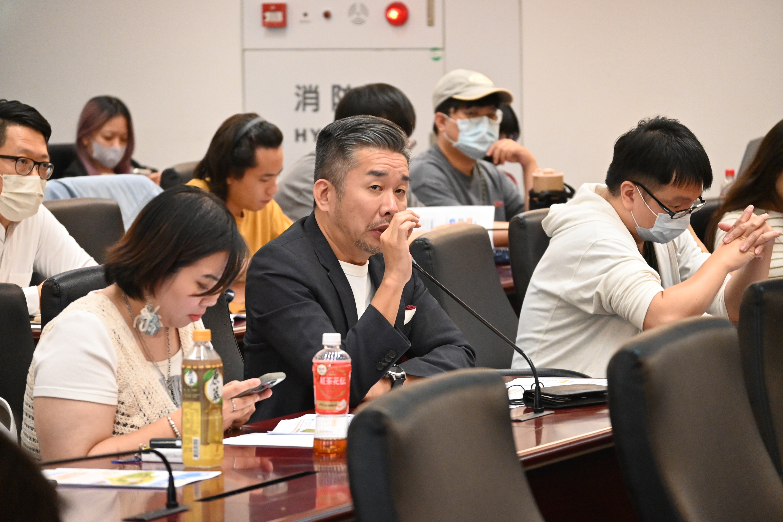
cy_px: 261
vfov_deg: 6.8
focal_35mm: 202
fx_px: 4404
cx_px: 392
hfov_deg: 10.2
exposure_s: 1/125
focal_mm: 135
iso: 4000
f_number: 5.3
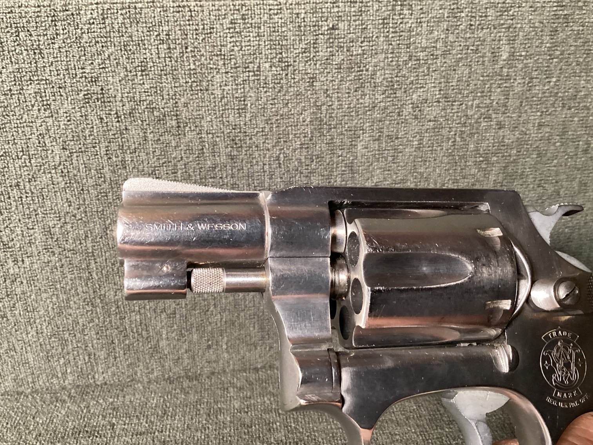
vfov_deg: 45.4
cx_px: 296
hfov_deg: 58.3
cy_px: 222
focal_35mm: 31
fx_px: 531
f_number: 2.4
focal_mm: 3.3
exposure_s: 1/40
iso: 250
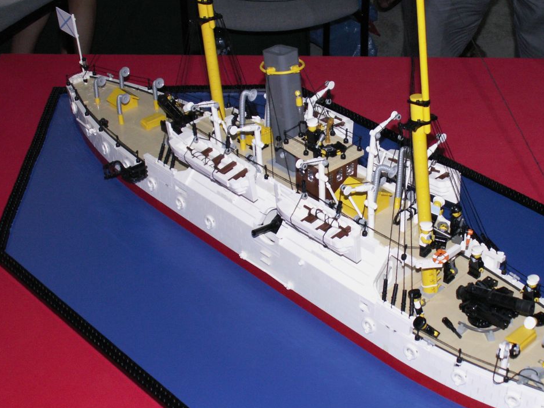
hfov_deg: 33.6
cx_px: 338
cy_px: 219
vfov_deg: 25.6
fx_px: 896
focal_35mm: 57
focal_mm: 6.97
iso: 160
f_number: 2.8
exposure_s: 1/60
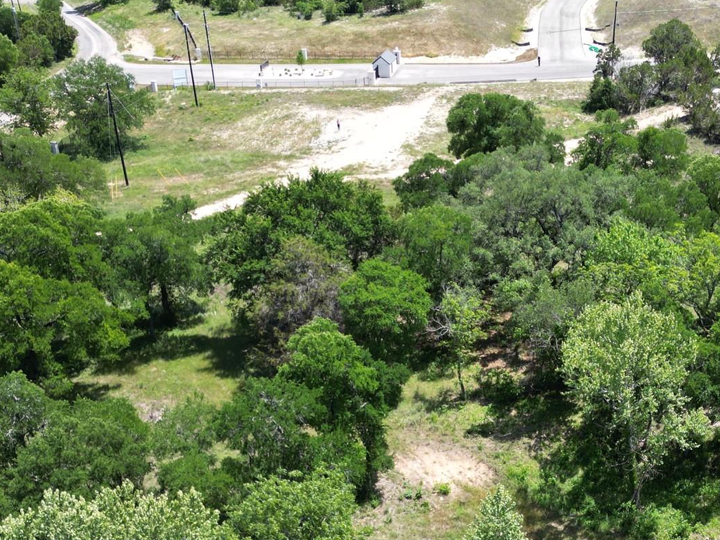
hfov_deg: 39.6
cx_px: 520
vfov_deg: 29.8
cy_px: 467
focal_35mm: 47
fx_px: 977
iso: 100
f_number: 1.7
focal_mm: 6.72
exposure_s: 1/1250
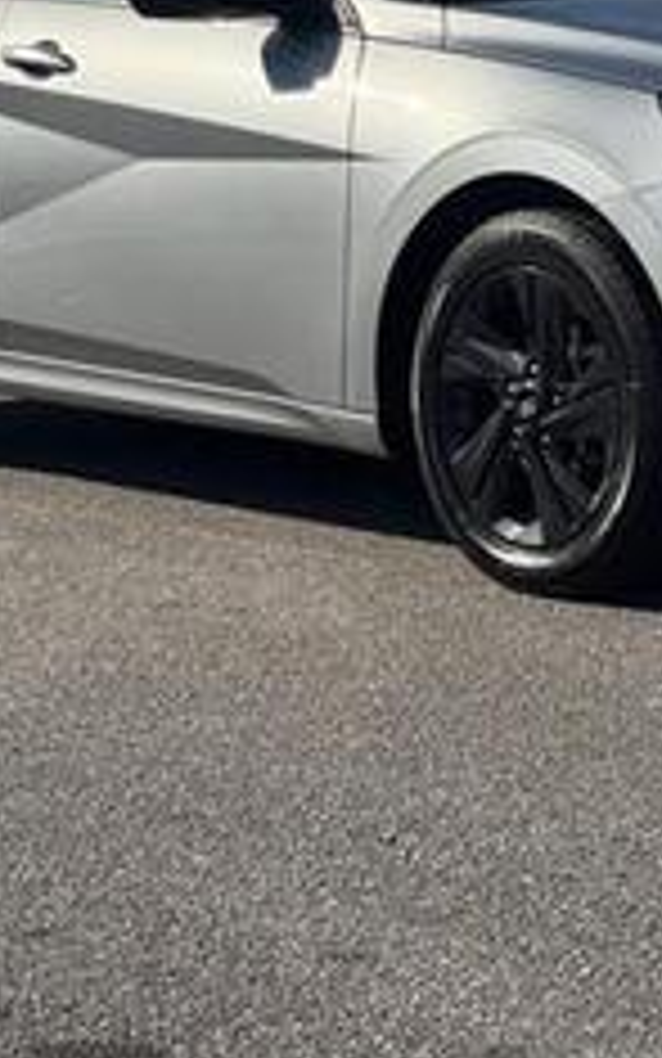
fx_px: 3145
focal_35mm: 109
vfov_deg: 18.9
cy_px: 234
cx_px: 536
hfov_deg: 12.0
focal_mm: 6.76
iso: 64
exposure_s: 1/7092
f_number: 1.78
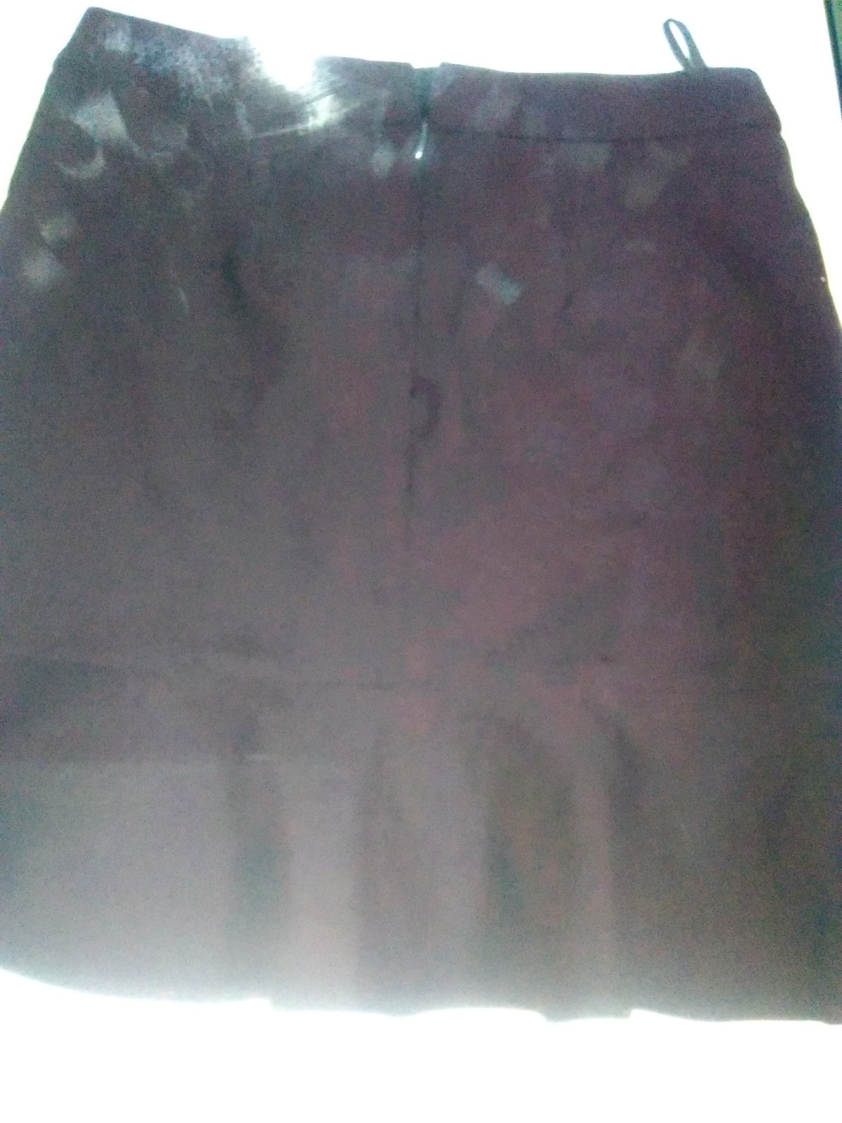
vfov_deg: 61.7
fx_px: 941
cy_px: 562
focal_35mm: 29
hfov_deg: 48.2
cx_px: 421
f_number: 2.4
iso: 1346
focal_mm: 2.39
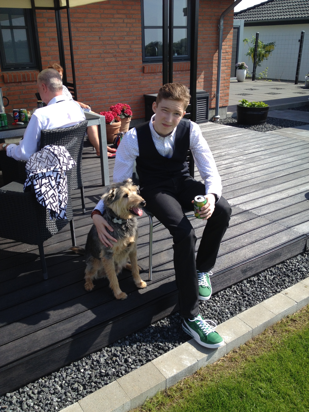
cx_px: 154
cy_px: 206
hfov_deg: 40.7
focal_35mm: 35
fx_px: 417
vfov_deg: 52.6
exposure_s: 1/968
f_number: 2.4
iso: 50
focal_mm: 4.28
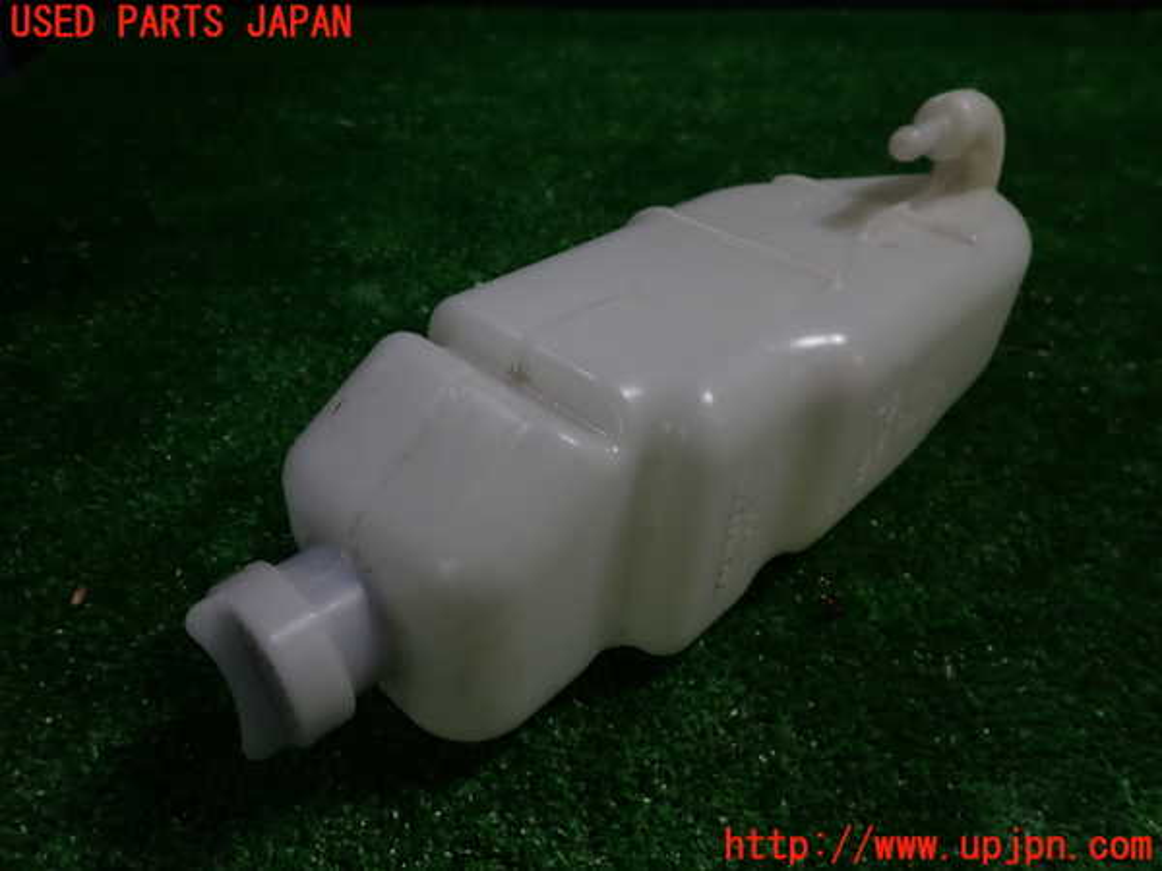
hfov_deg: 69.4
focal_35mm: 25
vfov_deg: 54.9
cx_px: 581
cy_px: 436
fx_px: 839
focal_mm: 4.5
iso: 100
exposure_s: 1/60
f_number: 2.8
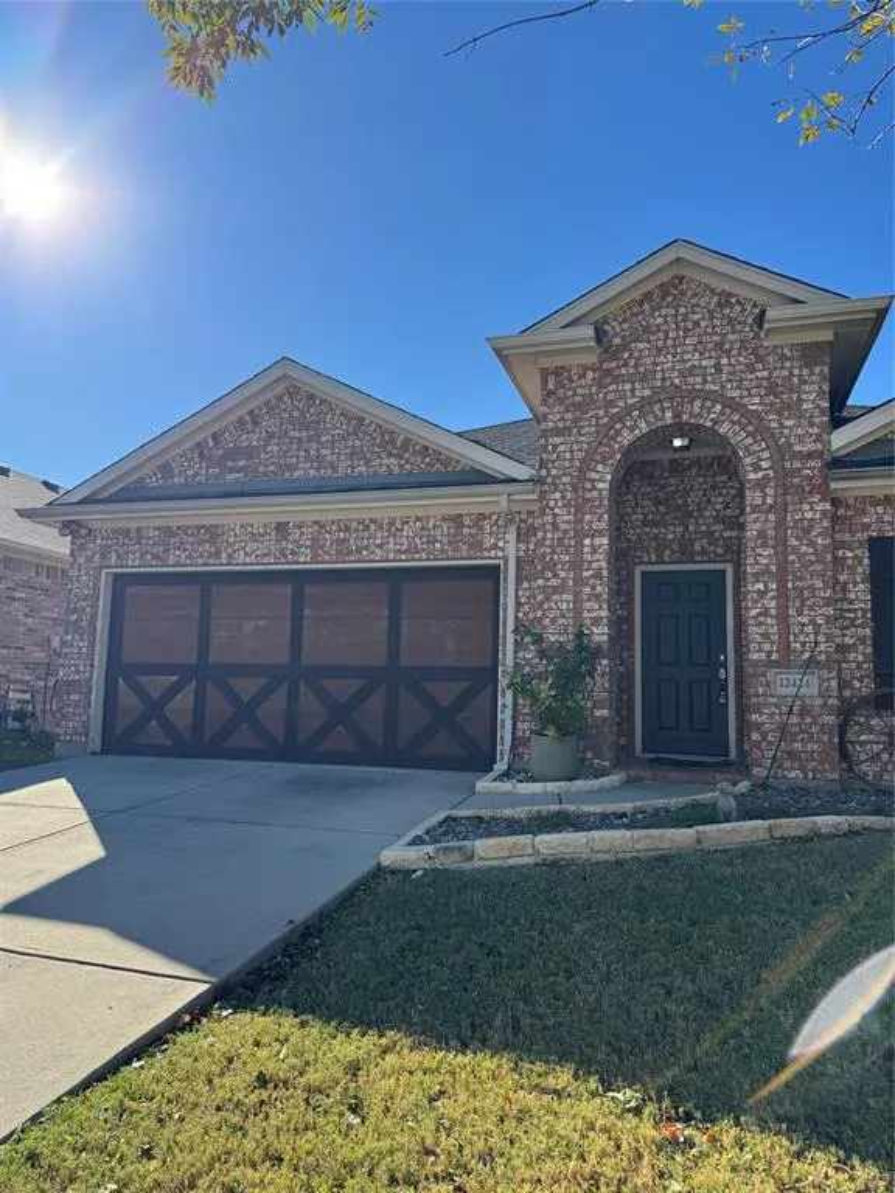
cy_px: 596
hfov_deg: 56.8
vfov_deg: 71.6
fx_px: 827
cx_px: 448
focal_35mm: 24
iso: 80
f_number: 1.78
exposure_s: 1/3597
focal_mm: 6.76
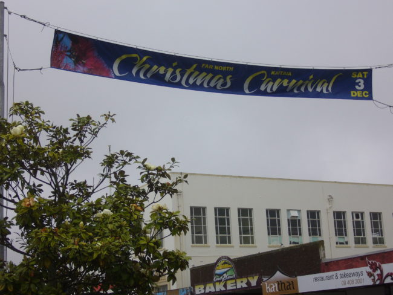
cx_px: 196
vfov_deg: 22.3
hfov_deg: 29.4
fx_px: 750
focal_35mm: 66
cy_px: 148
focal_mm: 10.9
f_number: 3.9
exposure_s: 1/125
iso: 80
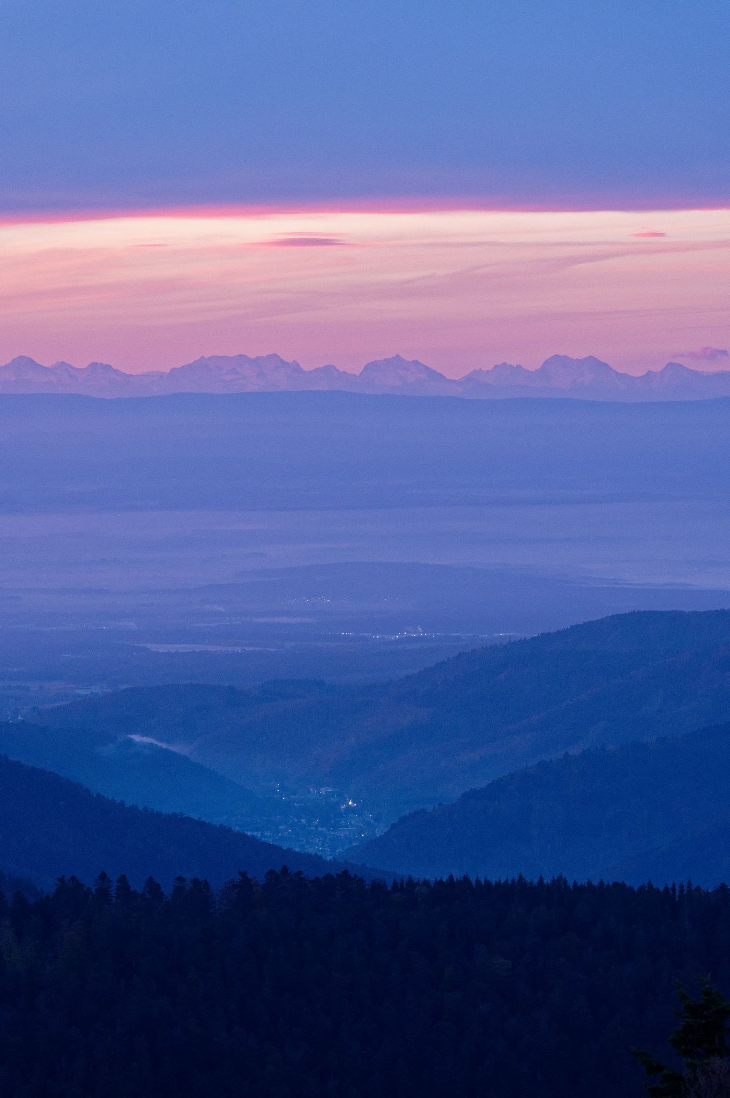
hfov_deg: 6.9
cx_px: 365
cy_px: 549
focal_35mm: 200
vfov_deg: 10.3
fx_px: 6093
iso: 3200
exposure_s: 1/60
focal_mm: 200
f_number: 8
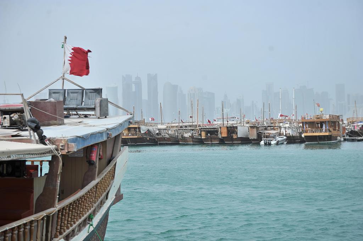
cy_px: 120
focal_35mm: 70
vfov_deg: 19.4
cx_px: 182
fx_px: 705
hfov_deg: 28.9
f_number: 4
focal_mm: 70
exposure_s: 1/2000
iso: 200
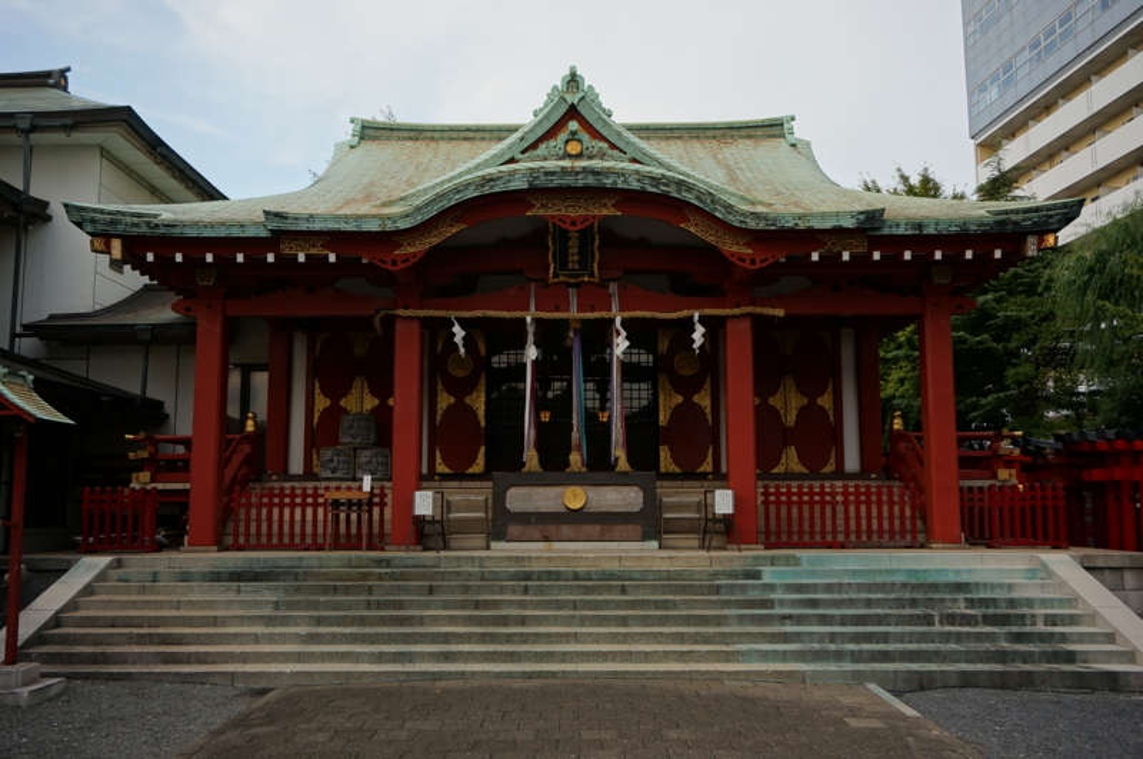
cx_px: 572
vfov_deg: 41.6
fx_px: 999
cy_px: 380
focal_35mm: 32
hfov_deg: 59.6
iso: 100
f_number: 4.5
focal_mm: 21
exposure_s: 1/200
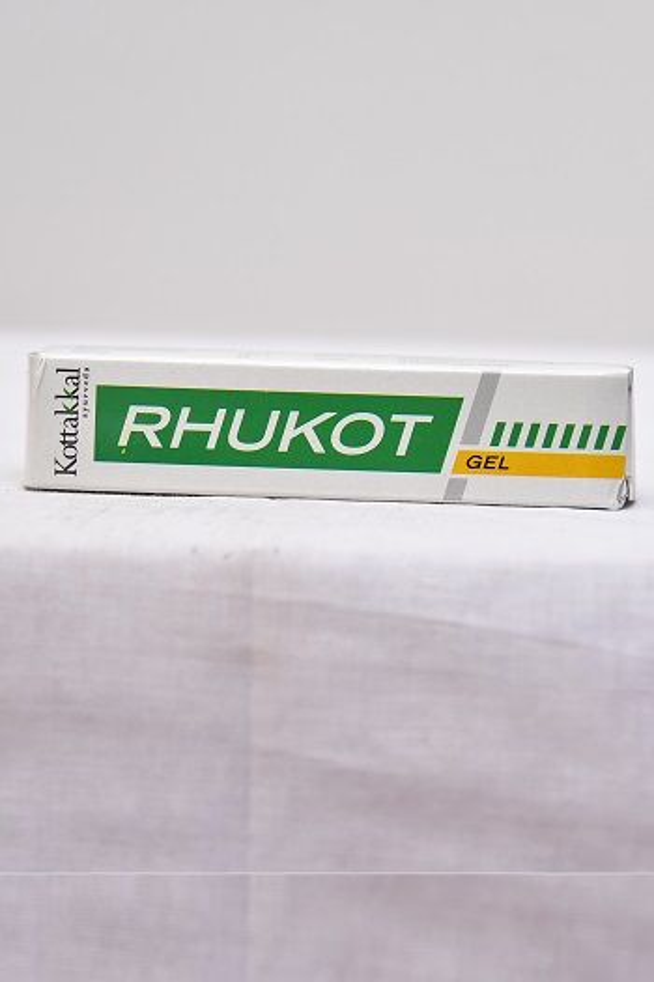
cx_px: 327
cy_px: 491
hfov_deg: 13.7
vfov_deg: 20.4
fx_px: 2728
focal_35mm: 100
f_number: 4.5
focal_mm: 100
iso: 1600
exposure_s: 1/125
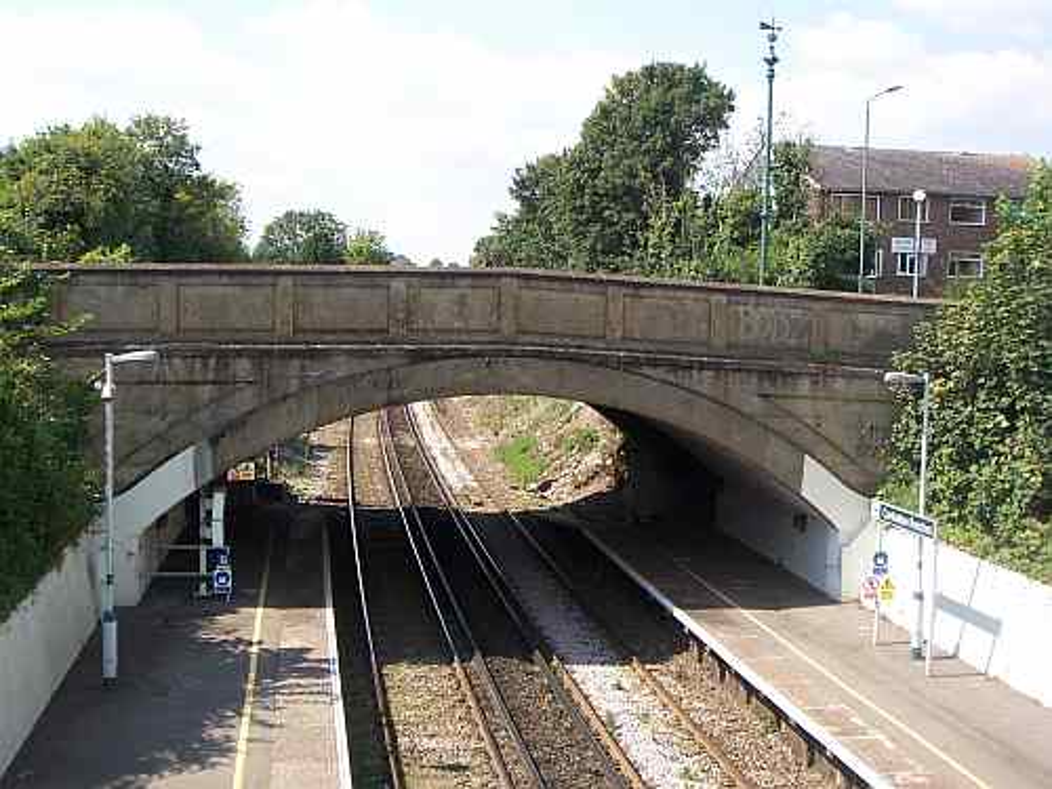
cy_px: 394
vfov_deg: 36.8
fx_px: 1185
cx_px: 526
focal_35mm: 39
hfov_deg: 47.9
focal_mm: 6.4
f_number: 3.9
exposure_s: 1/250
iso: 64
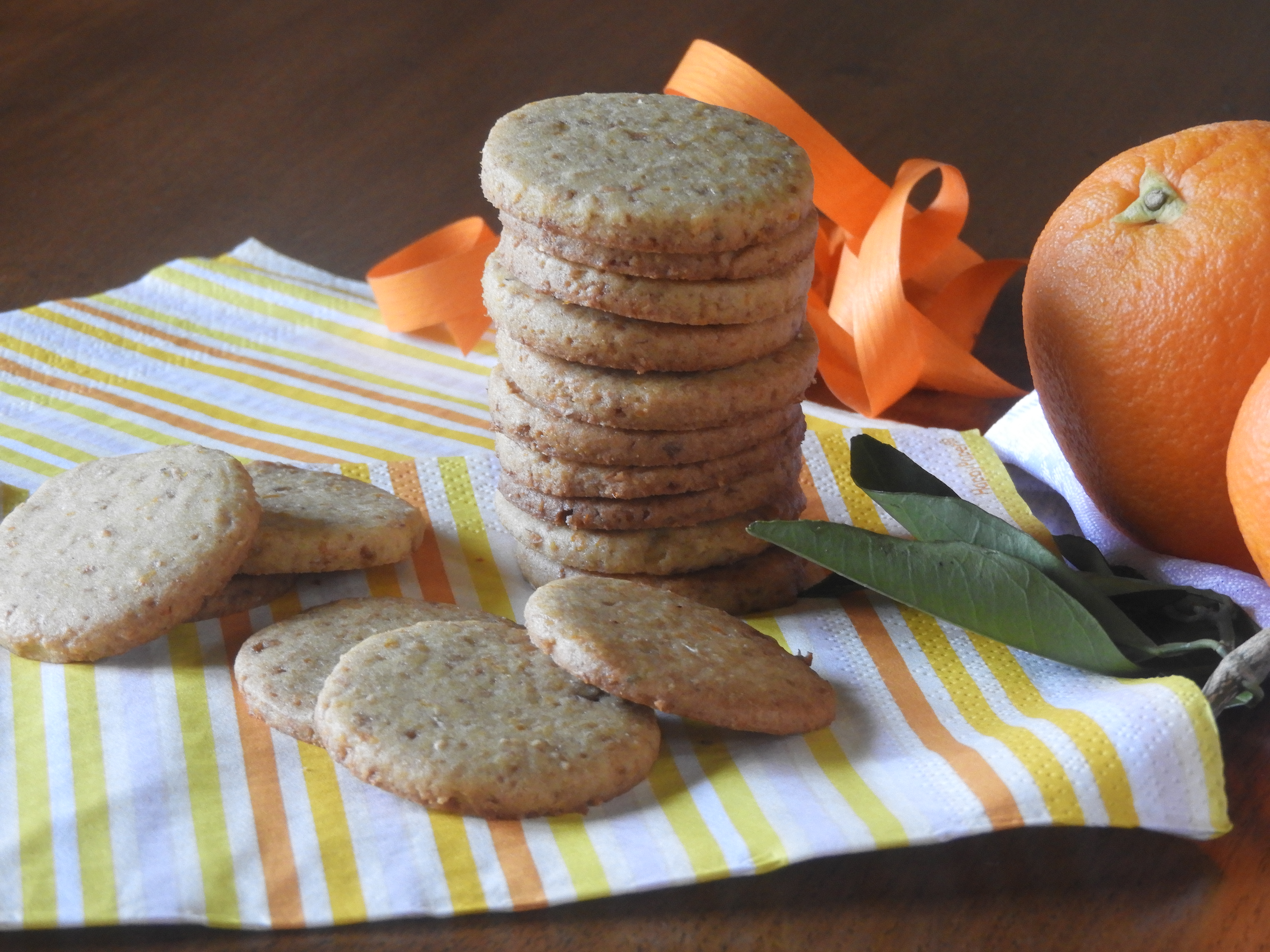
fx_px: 4586
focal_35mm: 125
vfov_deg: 11.9
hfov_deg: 15.8
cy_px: 476
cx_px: 635
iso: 500
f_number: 5
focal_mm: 22.4
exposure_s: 1/15
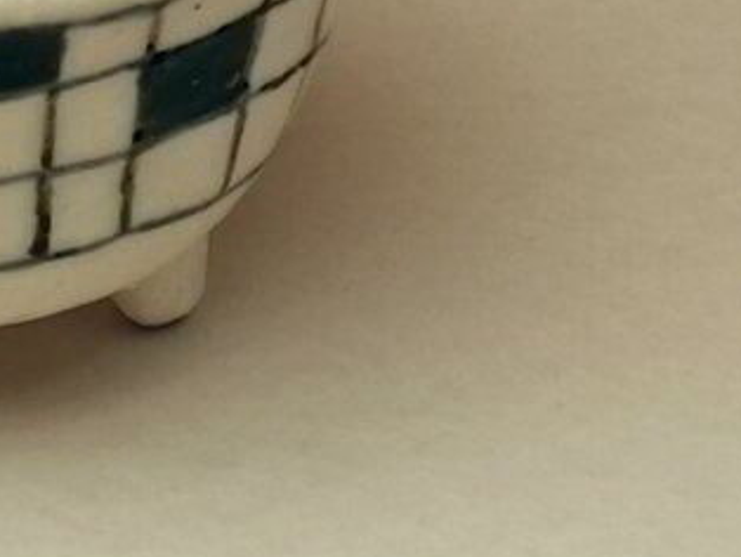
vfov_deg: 5.8
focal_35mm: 255
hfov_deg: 7.7
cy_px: -125
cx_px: -107
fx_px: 5463
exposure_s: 1/100
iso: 50
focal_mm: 3.62
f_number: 1.8
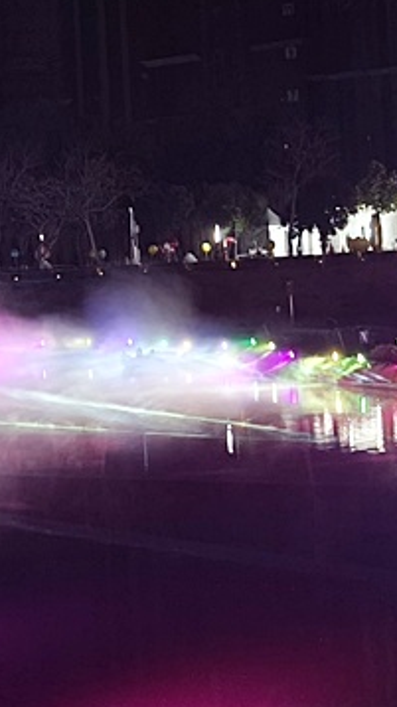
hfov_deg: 11.5
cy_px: 268
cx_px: -211
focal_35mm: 100
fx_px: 1874
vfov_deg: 21.3
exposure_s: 1/24
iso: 2500
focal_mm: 6.57
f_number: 1.6
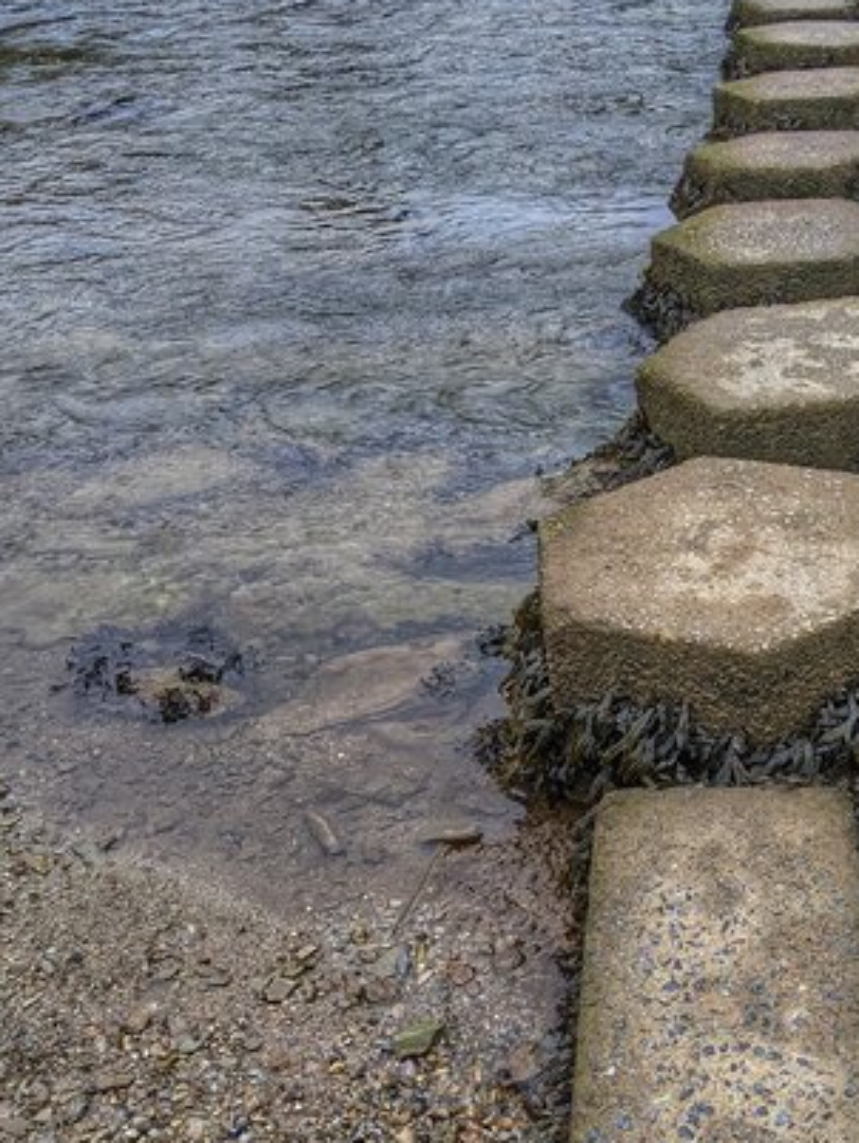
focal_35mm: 48
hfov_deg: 29.5
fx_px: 1586
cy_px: 643
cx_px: 697
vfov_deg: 39.6
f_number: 1.8
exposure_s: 1/61
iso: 58
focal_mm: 4.44
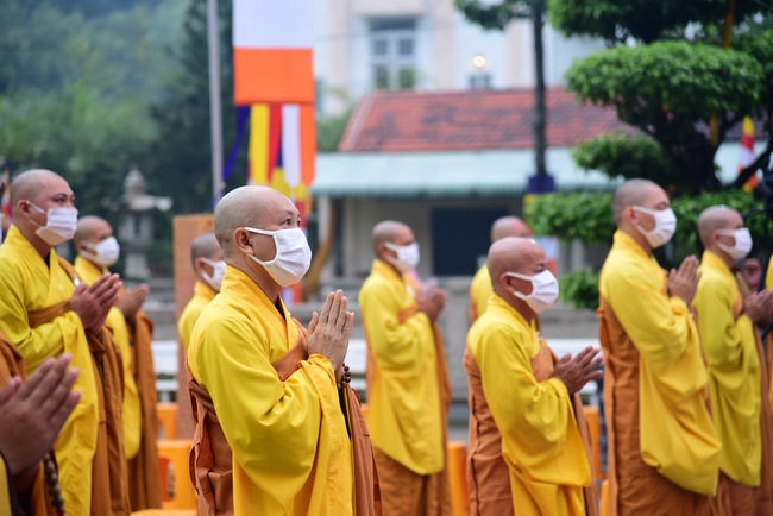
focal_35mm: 120
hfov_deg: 17.1
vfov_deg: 11.4
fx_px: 2578
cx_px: 386
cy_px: 258
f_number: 4
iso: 400
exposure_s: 1/80
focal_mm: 120
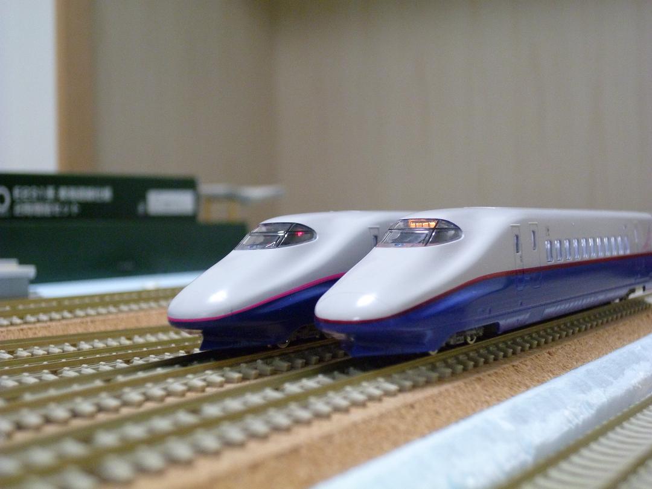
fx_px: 1017
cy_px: 244
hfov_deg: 35.5
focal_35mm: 54
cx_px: 326
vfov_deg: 27.0
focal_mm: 9.7
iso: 400
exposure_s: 1/25
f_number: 3.9
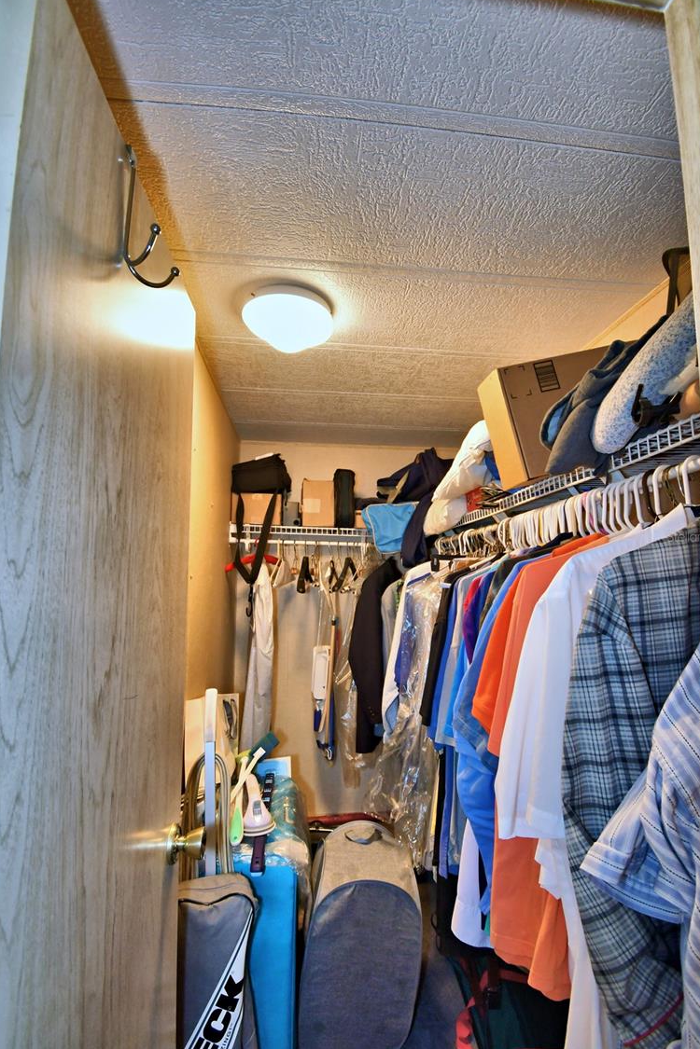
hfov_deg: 73.7
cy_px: 536
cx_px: 356
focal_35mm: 16
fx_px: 467
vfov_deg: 96.7
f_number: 4.5
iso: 450
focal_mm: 10
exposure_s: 1/30
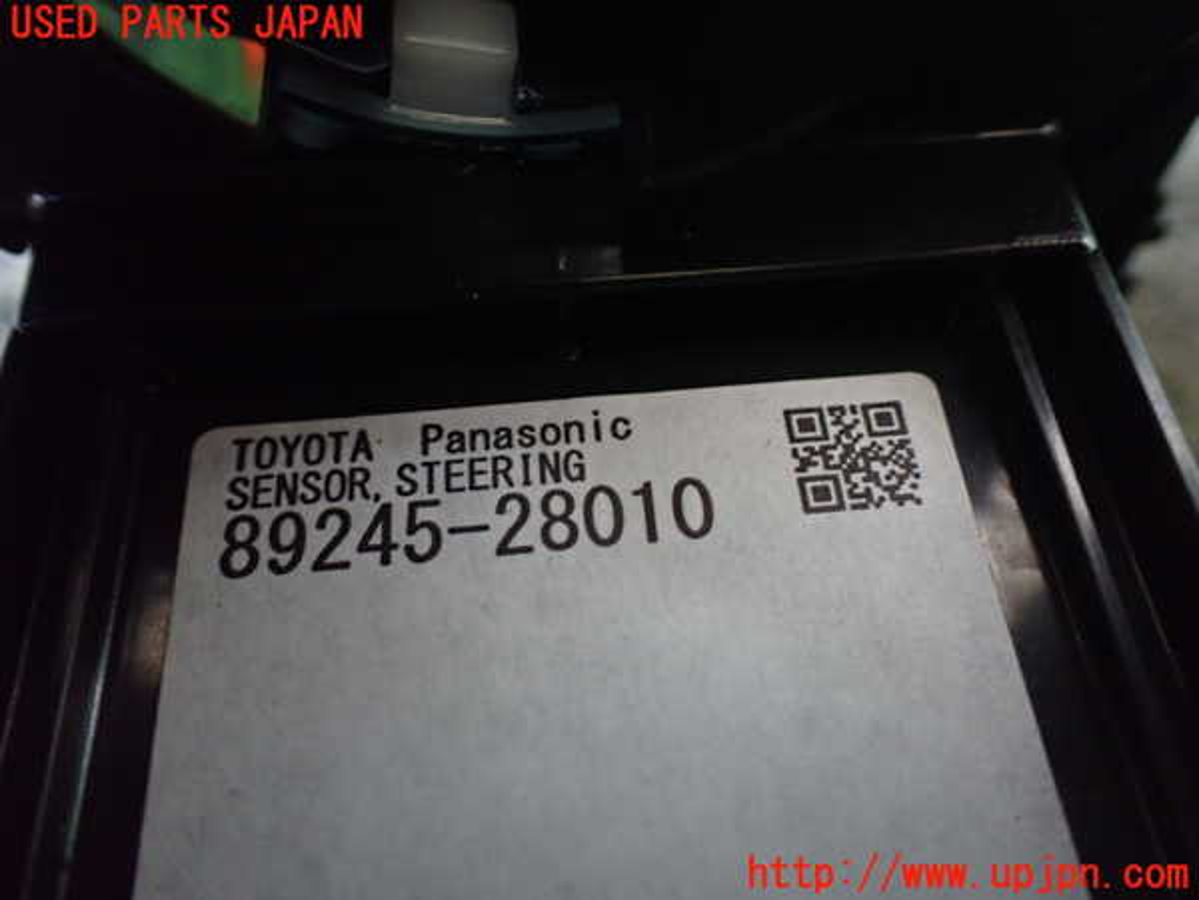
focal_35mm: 30
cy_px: 450
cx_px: 600
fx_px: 1039
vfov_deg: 46.8
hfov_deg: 60.0
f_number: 2.3
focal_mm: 5.4
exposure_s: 1/30
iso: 1000
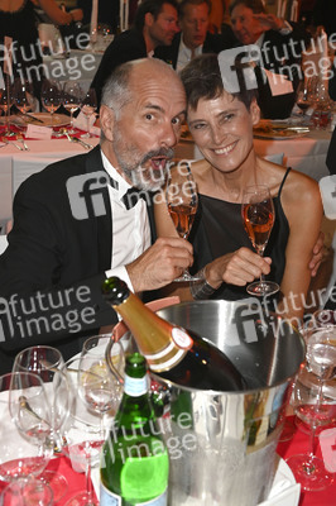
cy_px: 253
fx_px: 631
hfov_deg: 29.8
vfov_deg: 43.6
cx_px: 168
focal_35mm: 45
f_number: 5.6
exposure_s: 1/60
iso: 1600
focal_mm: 45
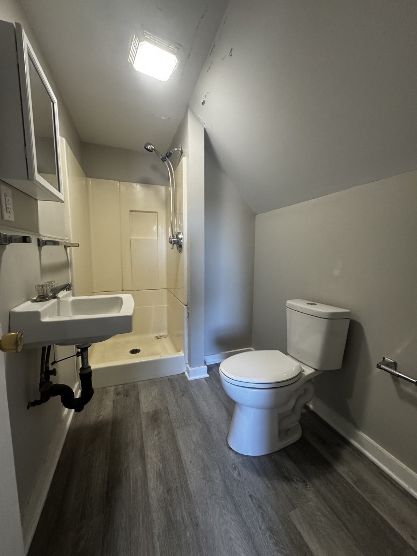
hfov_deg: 85.7
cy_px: 278
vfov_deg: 102.1
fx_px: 225
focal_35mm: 14
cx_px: 208
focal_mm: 2.22
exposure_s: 1/60
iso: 320
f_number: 2.2
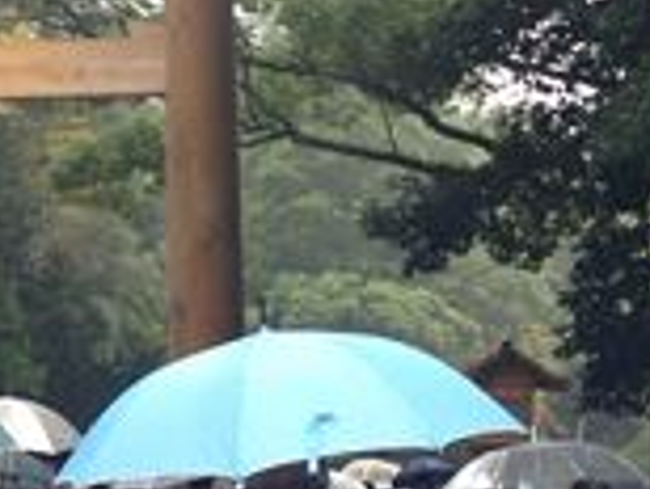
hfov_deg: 17.9
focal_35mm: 107
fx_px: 2012
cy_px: 306
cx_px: 4
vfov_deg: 13.9
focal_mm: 4.12
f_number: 2.4
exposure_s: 1/60
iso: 64
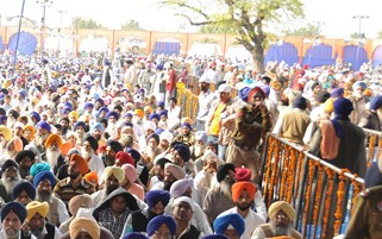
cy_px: 162
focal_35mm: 67
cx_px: 6
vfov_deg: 19.4
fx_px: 698
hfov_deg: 28.8
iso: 200
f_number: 4
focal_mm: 22
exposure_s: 1/200
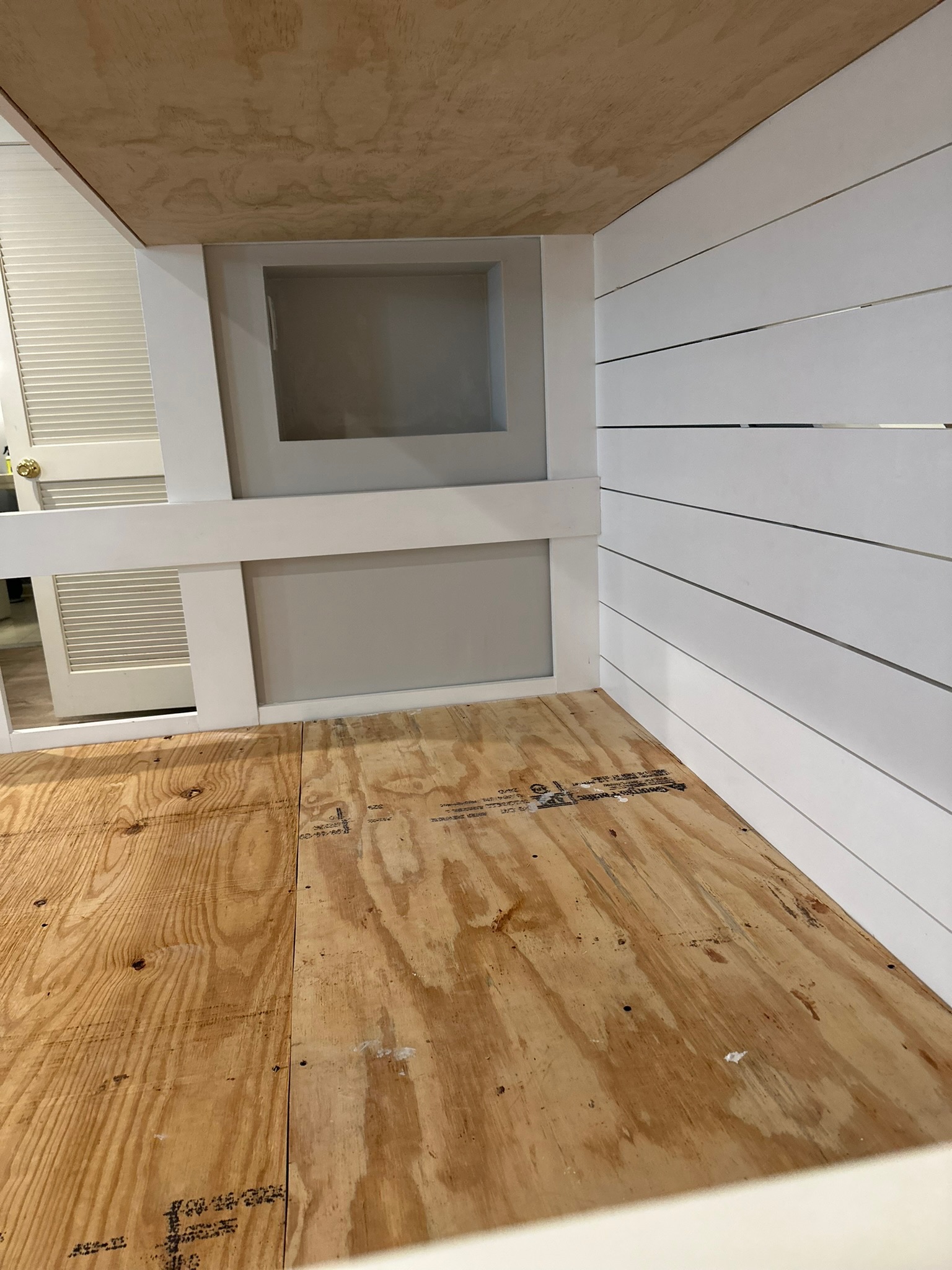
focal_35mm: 24
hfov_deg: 56.8
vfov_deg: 71.6
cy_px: 635
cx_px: 476
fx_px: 880
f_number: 1.78
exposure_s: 1/60
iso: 250
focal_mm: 6.86
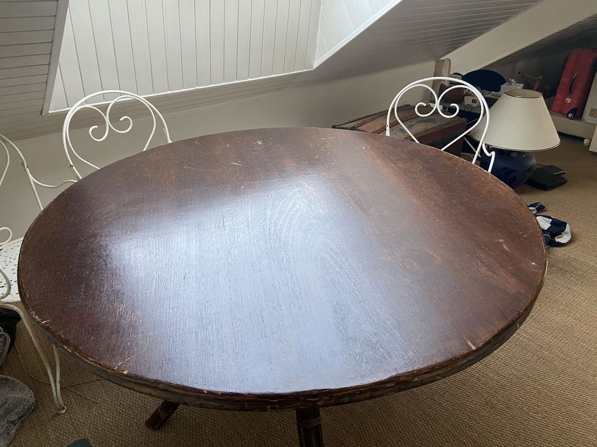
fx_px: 448
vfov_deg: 53.1
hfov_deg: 67.3
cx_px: 298
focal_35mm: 26
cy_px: 224
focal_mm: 4.25
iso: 200
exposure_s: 1/60
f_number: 1.8
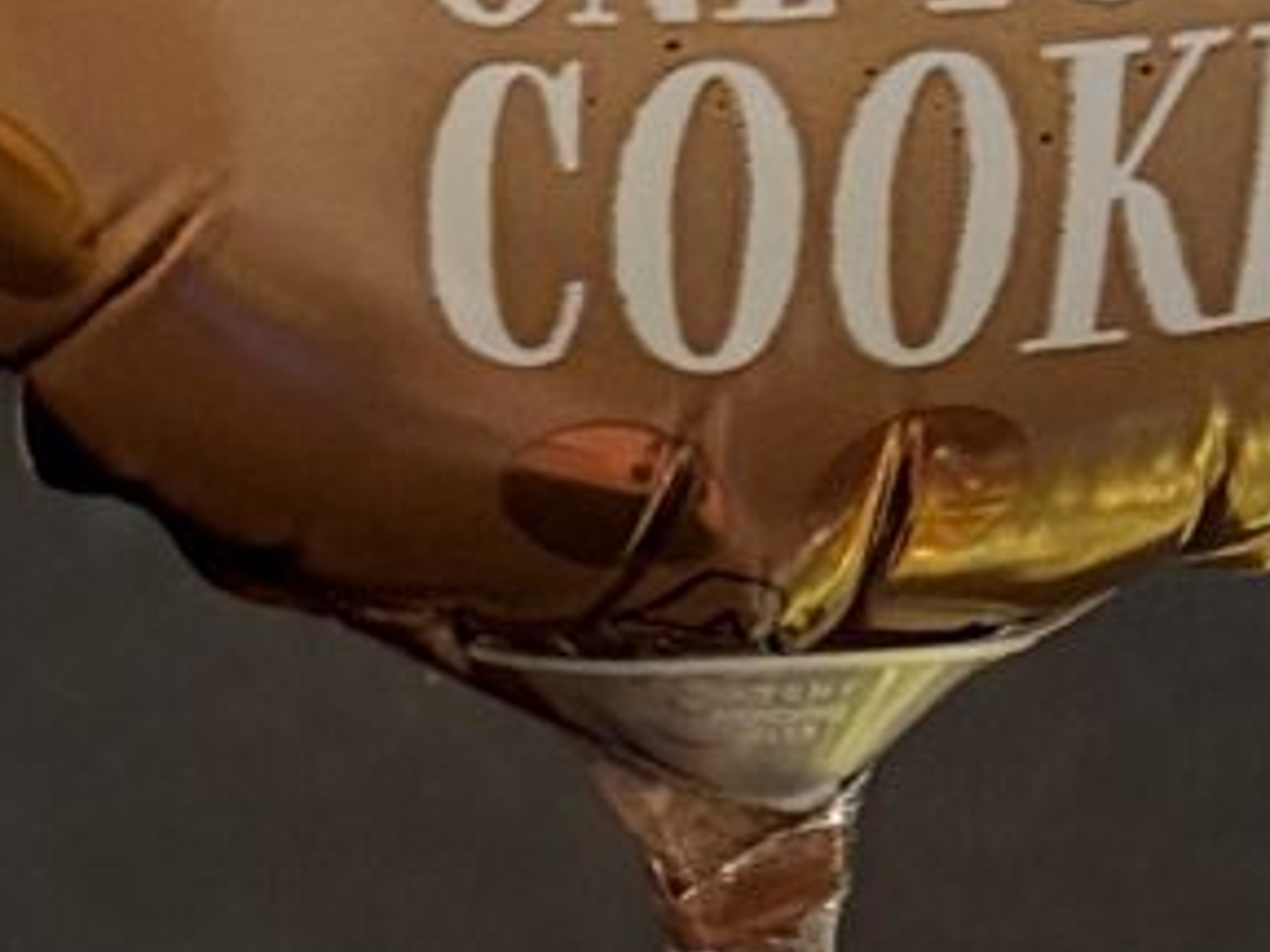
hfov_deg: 9.3
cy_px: 1856
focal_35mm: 213
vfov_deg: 6.8
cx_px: 265
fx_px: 7815
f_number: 1.78
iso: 640
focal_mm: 6.76
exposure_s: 1/40
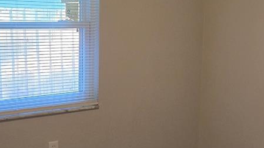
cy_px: 65
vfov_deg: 18.0
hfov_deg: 31.1
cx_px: 185
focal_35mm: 67
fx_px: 469
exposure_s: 1/120
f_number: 1.8
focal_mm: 5.4
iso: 640
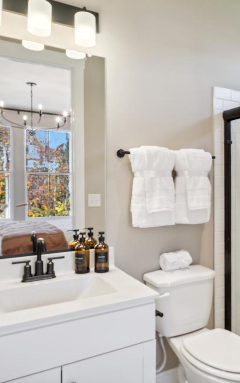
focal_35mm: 28
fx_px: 293
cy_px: 189
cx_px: 179
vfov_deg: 66.5
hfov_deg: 43.2
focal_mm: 12
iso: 200
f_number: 8
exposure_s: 1/60
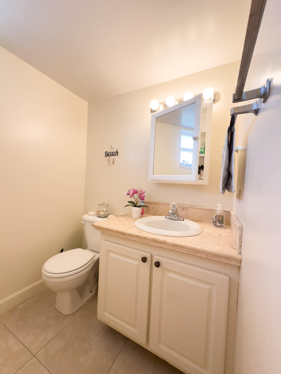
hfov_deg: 85.7
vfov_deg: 102.1
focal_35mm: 14
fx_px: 152
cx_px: 140
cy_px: 187
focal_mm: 2.22
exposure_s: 1/120
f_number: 2.2
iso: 160
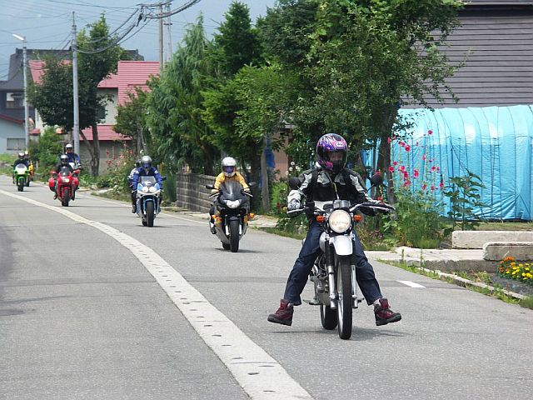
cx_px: 266
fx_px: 3080
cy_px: 200
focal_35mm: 200
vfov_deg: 7.4
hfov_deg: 9.9
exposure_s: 1/320
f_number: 4.5
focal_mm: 50.8
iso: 50
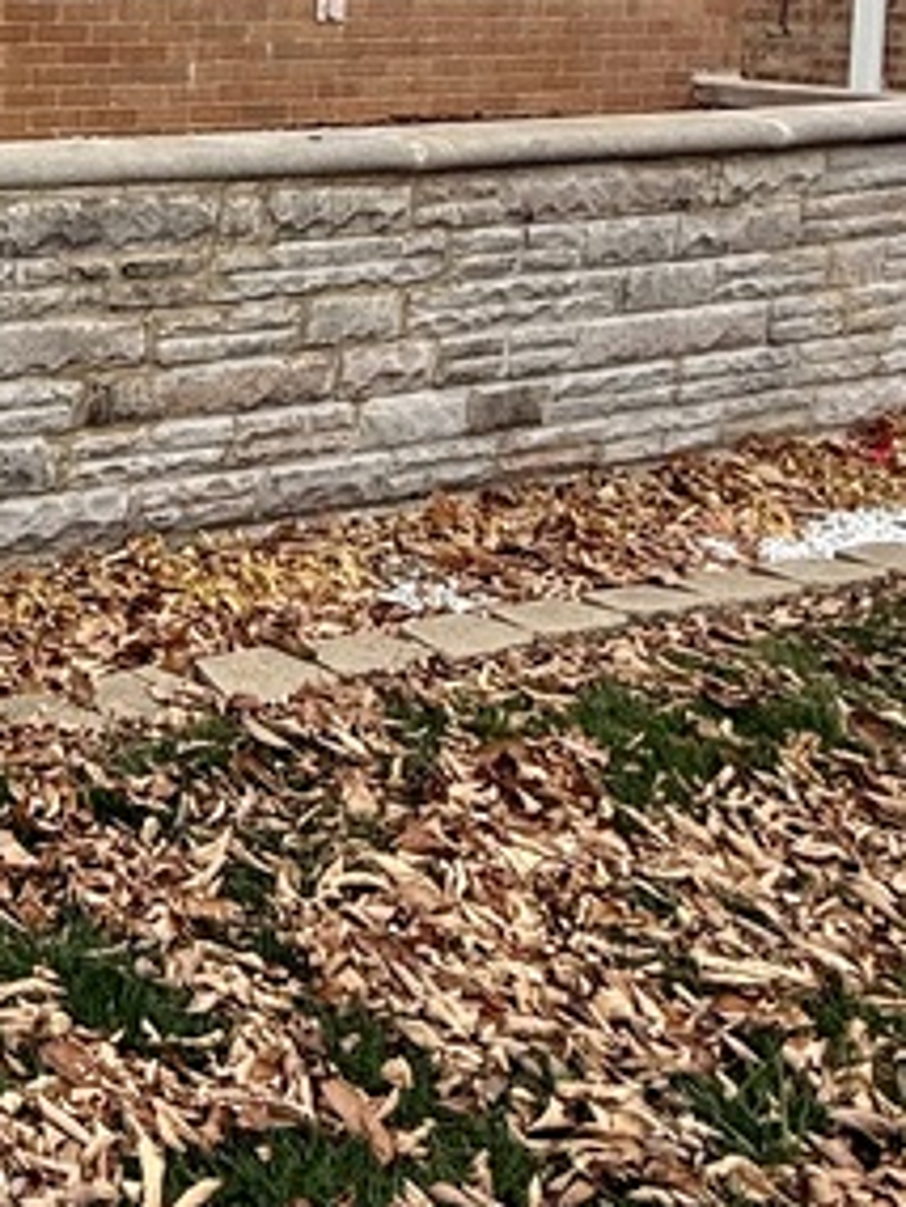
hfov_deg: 21.9
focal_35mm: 53
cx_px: -529
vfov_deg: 33.8
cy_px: 80
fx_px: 1848
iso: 50
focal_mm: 2.22
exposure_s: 1/170
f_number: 2.2
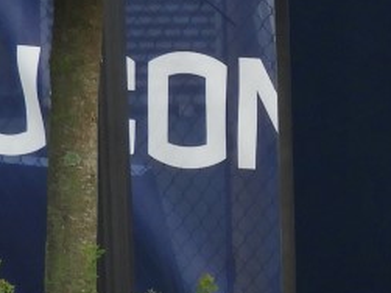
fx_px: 12972
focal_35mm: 1149
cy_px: 298
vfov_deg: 1.3
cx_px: 969
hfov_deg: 1.7
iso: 100
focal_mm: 35.8
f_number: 5.3
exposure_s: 1/125
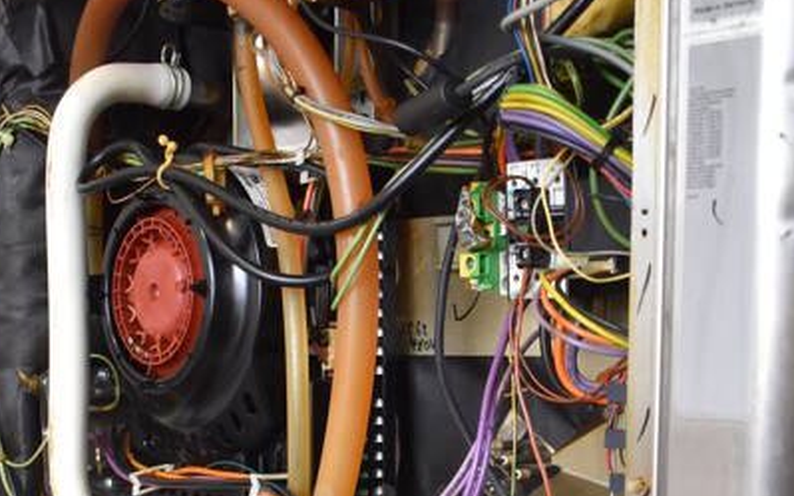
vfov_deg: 19.5
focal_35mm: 63
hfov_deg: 32.5
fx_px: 1363
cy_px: 577
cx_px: 384
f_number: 3.5
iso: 1000
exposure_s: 1/125
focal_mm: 18
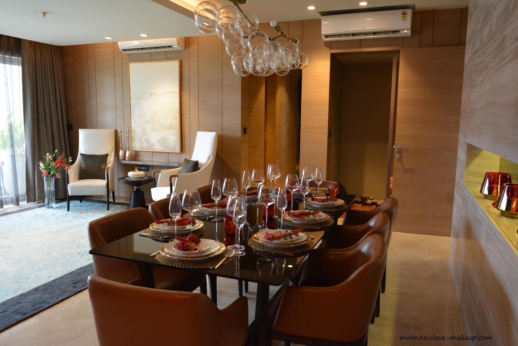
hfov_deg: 67.4
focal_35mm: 27
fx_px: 389
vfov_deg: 48.0
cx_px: 259
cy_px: 173
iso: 1600
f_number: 5.6
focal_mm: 18
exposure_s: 1/100
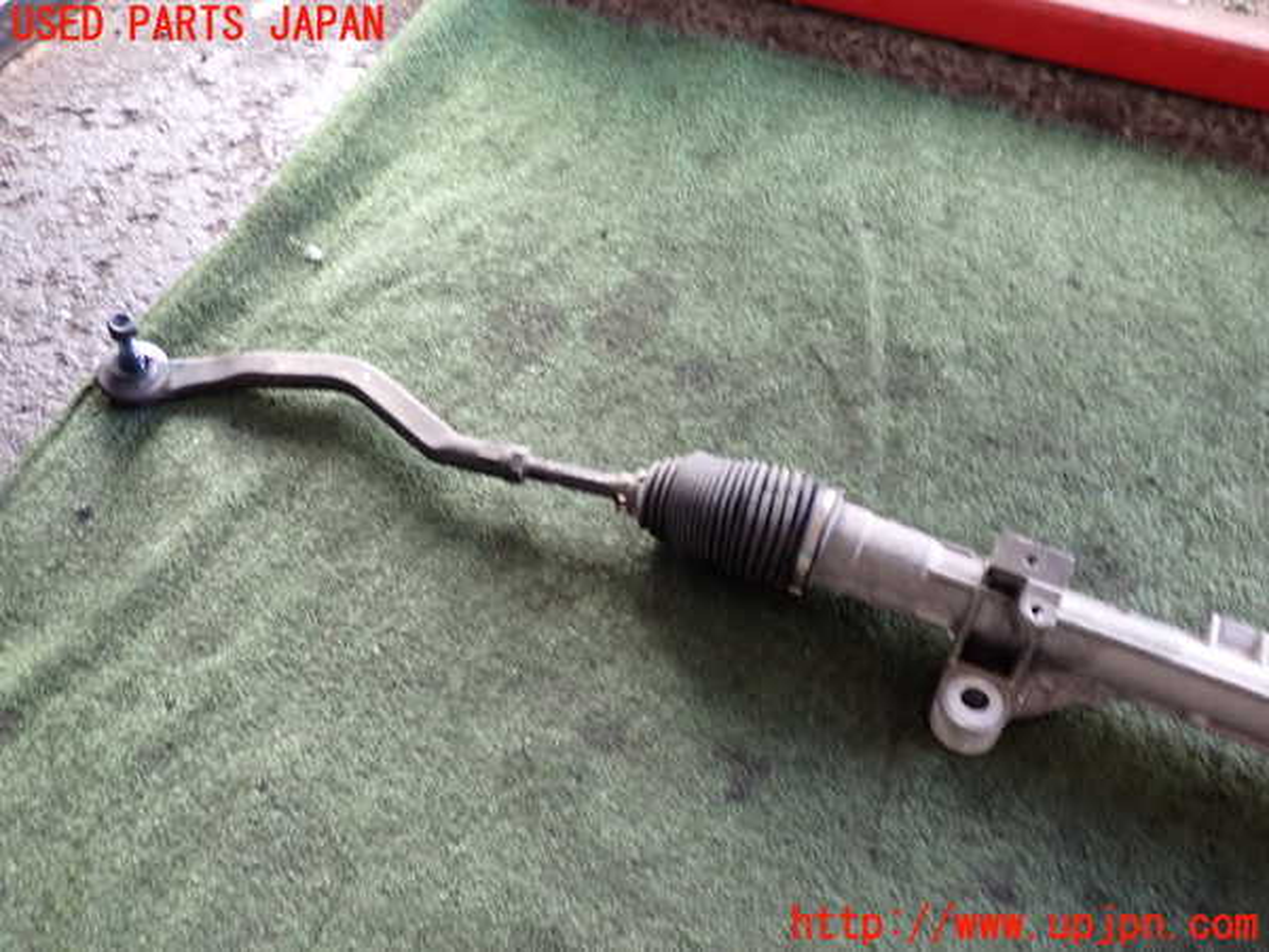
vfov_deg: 46.8
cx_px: 634
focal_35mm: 30
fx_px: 1100
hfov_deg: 60.0
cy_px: 476
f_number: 2.3
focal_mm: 5.4
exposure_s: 1/30
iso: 320
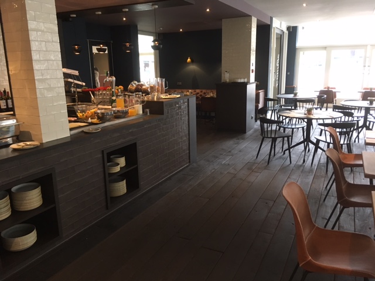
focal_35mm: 29
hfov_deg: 61.7
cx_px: 188
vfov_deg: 48.2
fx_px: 314
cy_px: 140
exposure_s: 1/33
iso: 200
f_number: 2.2
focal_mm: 4.15
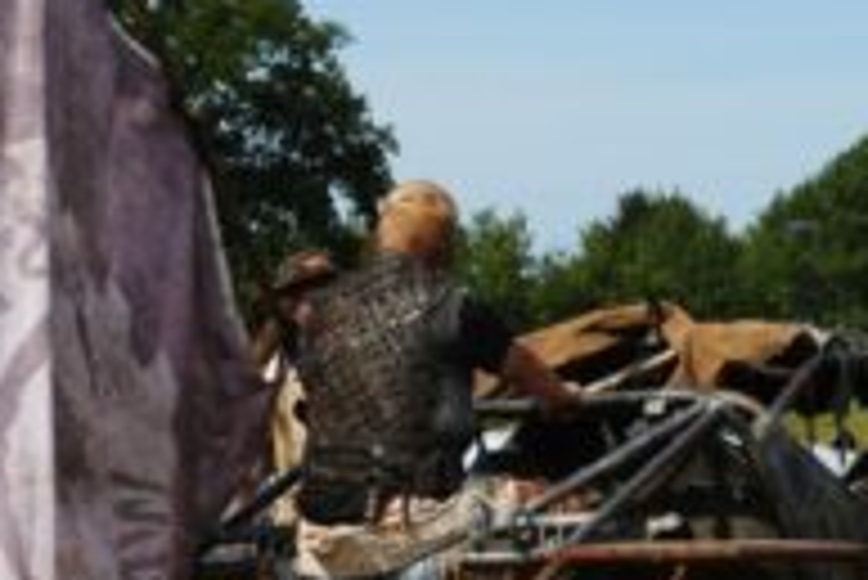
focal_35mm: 185
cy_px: 252
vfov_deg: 7.4
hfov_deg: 11.1
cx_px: 472
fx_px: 4464
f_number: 10
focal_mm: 31
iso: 100
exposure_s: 1/160
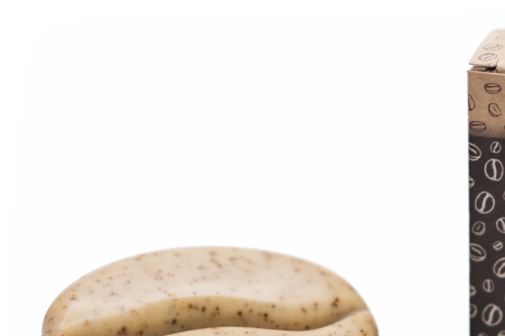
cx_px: 410
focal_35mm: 243
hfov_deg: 8.5
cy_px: 219
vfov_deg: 5.7
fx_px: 3408
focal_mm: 85
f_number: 2.2
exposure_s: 1/500
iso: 125
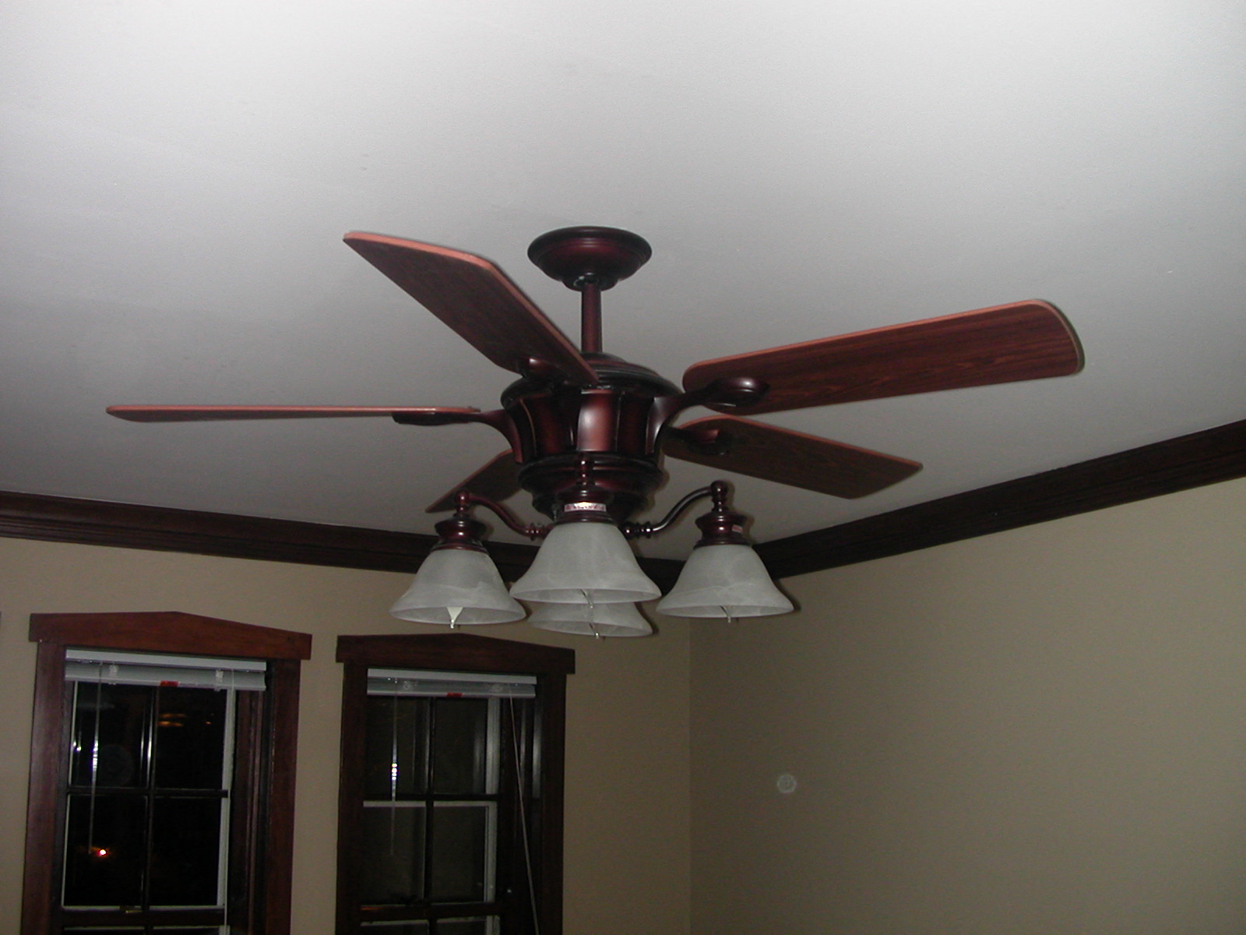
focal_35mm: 37
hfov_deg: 50.1
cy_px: 468
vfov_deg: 38.7
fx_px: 1332
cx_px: 623
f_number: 2.7
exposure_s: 1/59.9
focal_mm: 5.6
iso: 100
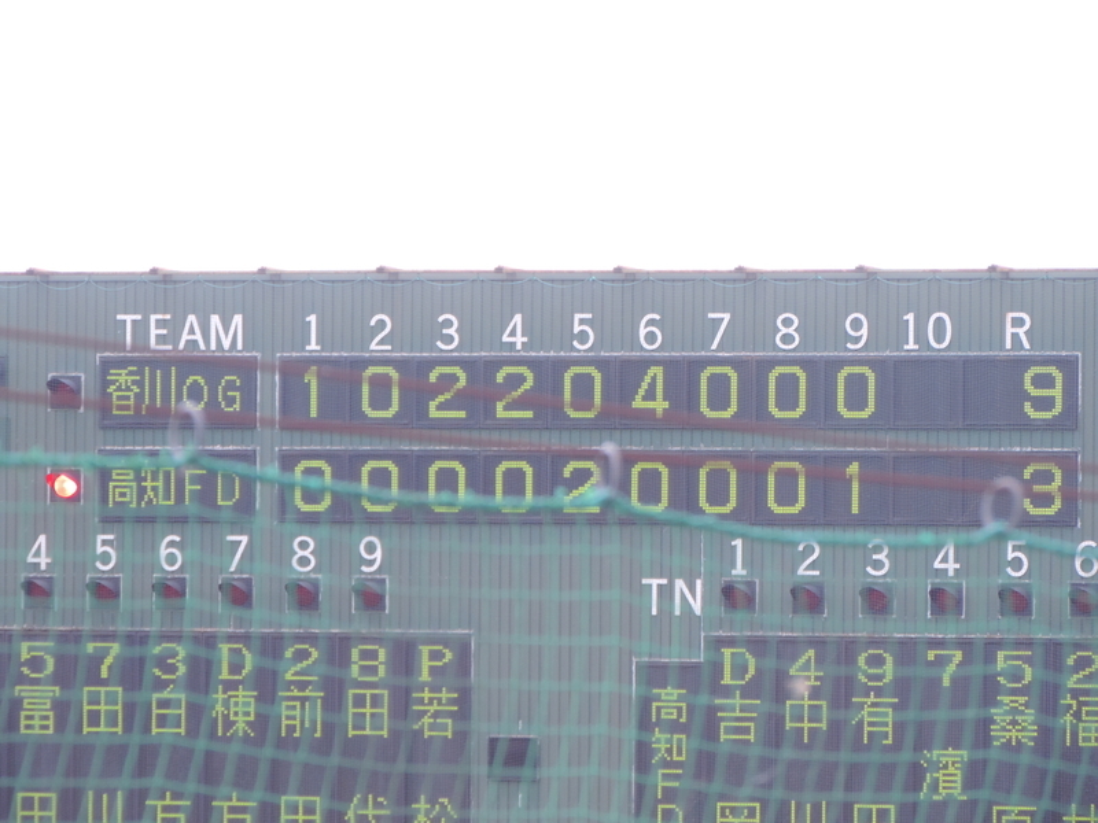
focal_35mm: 350
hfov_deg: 5.7
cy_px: 412
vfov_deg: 4.2
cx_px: 549
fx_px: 11102
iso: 400
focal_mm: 62.4
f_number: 4.8
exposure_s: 1/50
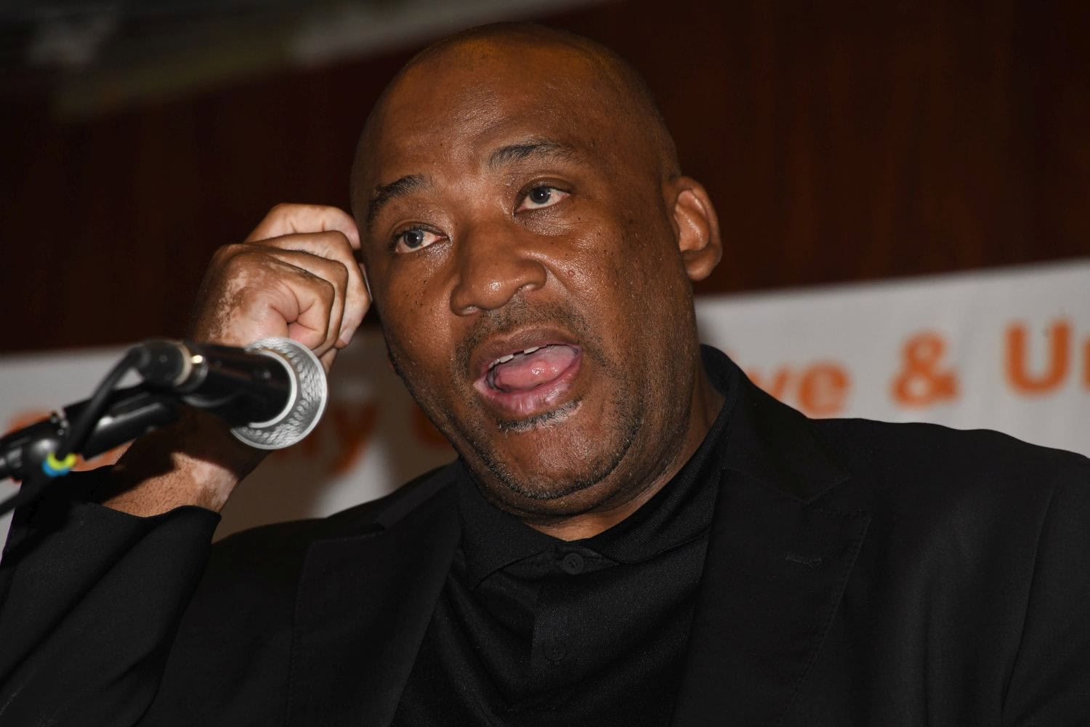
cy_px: 364
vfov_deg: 4.6
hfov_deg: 6.9
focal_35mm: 300
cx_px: 545
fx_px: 9083
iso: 2500
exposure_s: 1/250
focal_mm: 300
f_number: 9
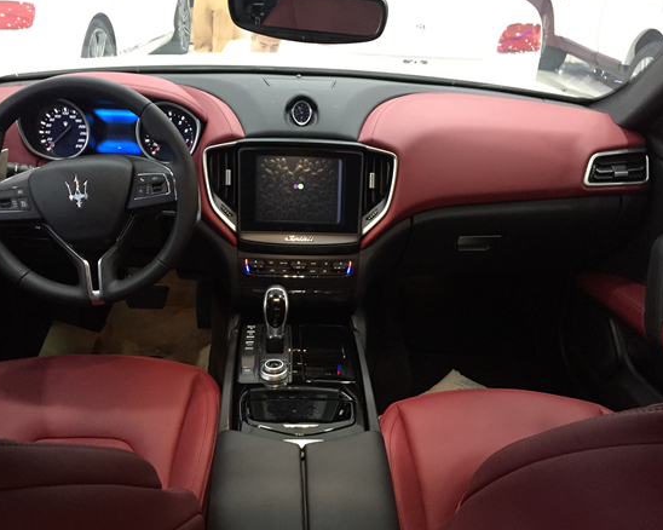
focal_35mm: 31
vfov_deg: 47.1
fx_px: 608
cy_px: 260
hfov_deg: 57.2
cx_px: 313
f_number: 2.2
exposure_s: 1/20
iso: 250
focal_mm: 4.15
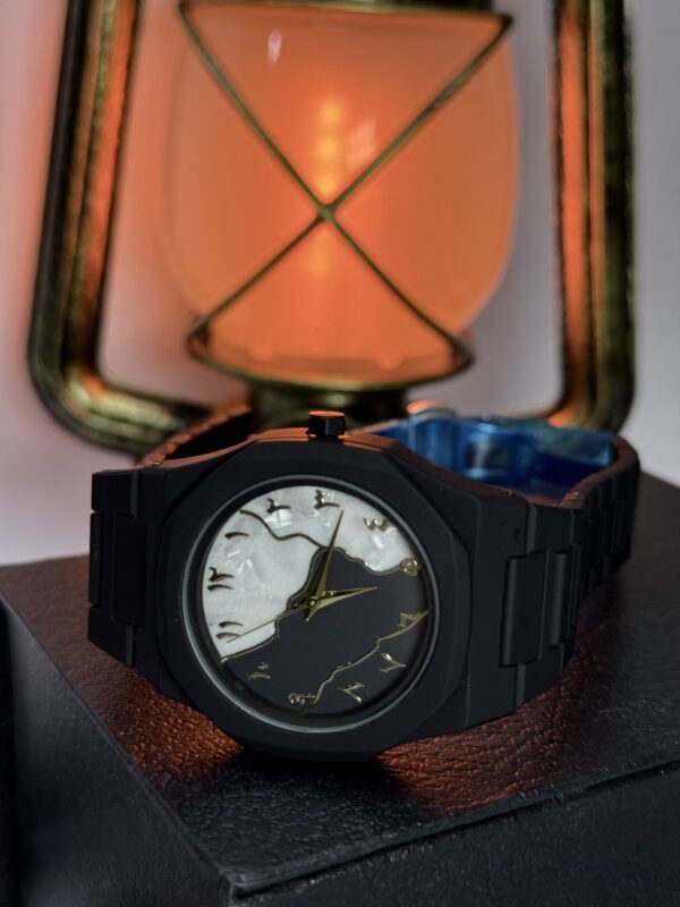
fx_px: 1257
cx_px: 340
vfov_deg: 39.7
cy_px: 454
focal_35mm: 48
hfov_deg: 30.3
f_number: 1.78
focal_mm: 6.76
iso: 50
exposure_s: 1/198
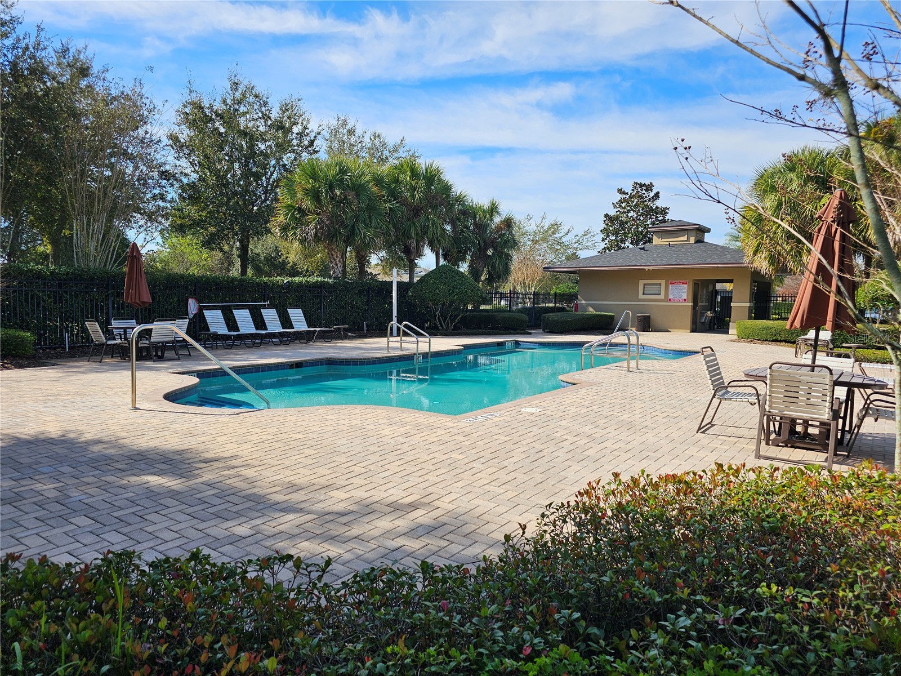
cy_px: 338
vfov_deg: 58.9
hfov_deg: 73.9
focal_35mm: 23
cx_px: 450
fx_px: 599
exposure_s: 1/675
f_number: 1.7
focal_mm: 6.3
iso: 10
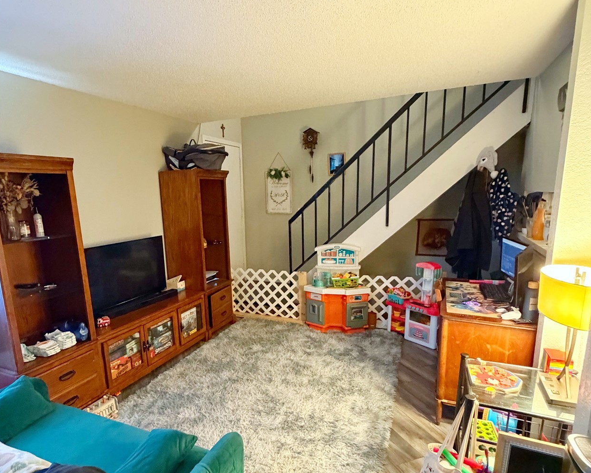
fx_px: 367
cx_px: 259
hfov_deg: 77.3
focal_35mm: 21
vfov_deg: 65.3
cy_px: 269
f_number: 2.2
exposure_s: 1/60
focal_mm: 2.22
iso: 1250
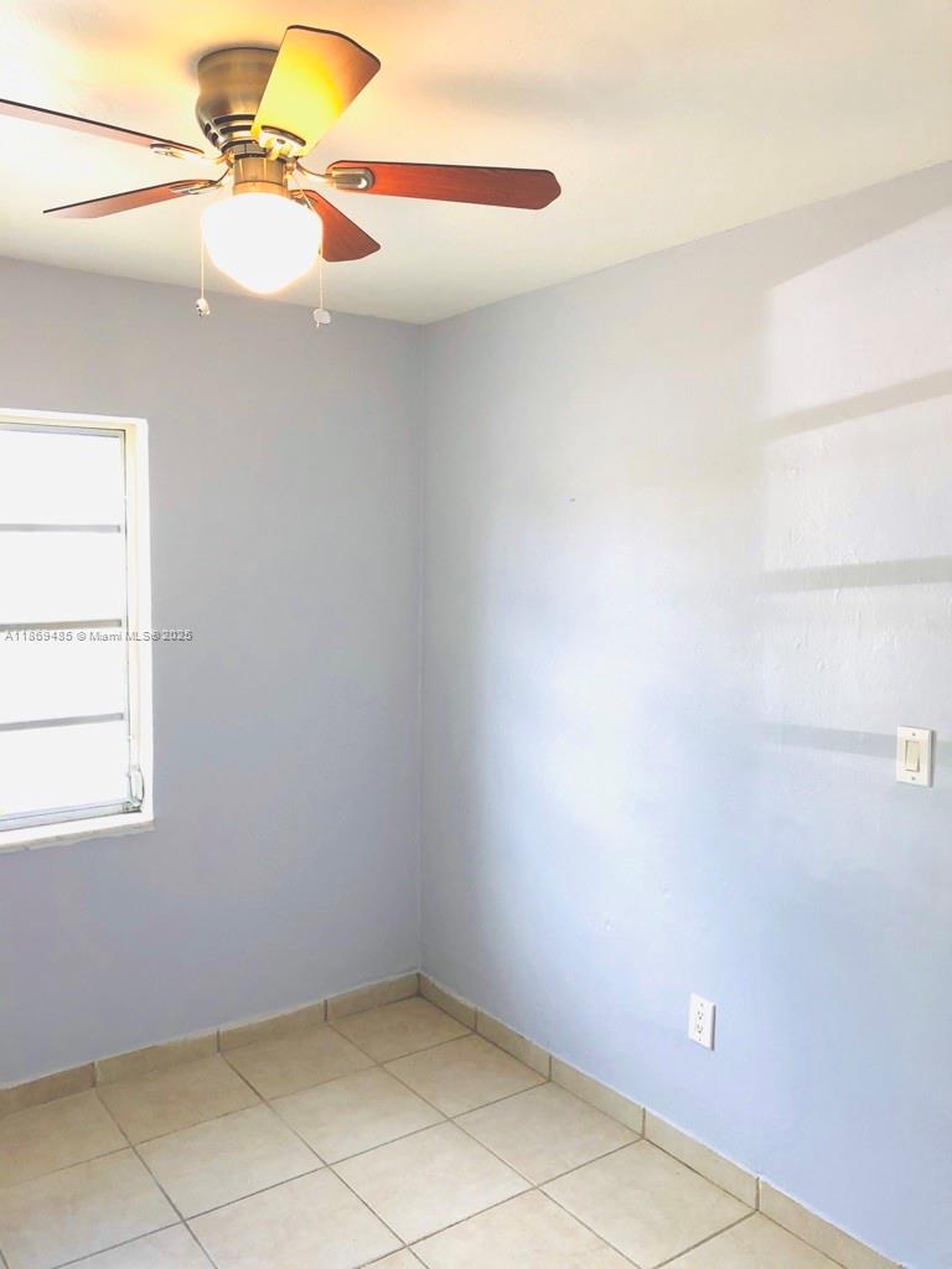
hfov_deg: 49.7
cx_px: 476
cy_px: 634
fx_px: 1027
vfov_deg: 63.4
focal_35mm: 28
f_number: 1.8
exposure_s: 1/30
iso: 25
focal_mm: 4
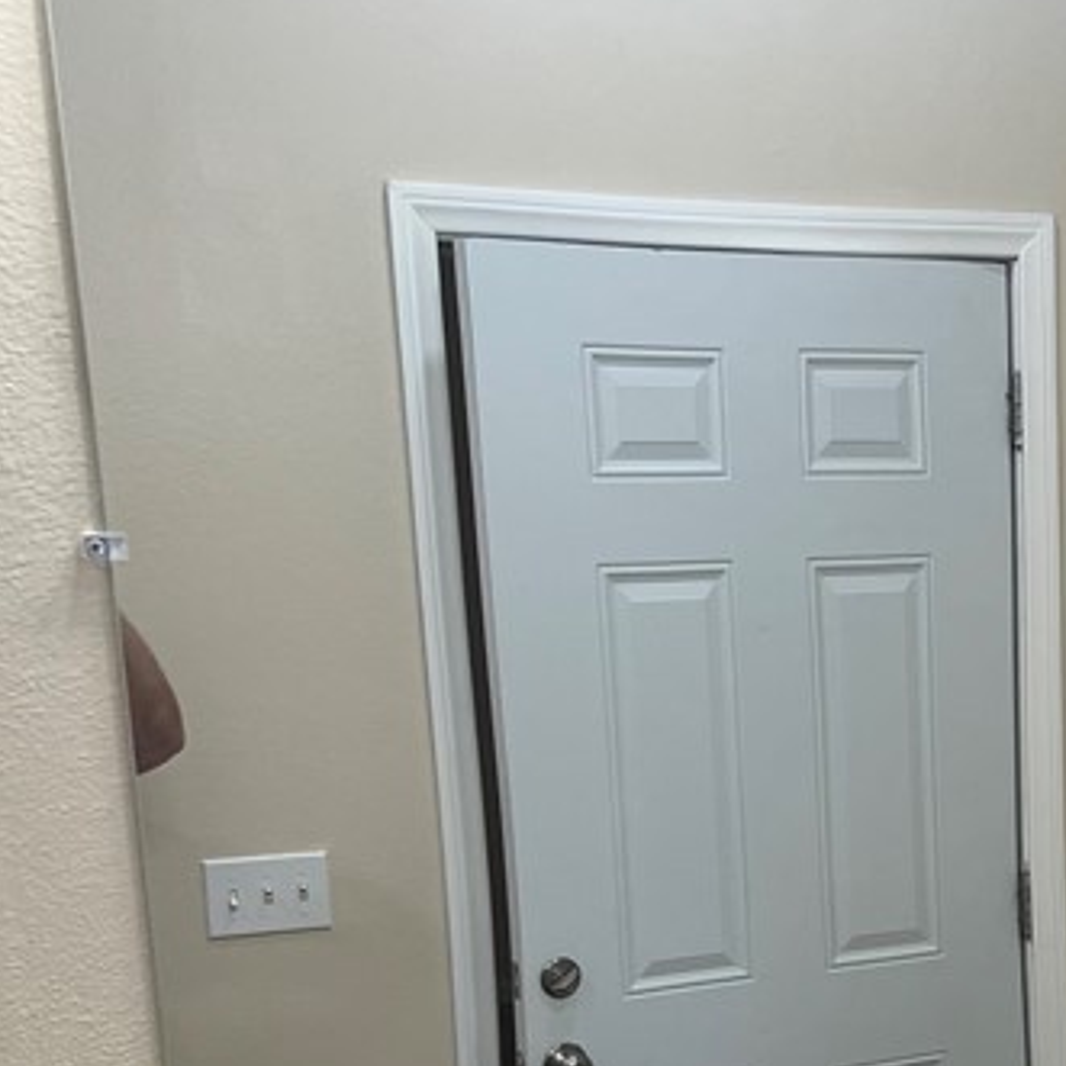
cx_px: 1262
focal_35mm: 71
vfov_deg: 23.1
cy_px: 1111
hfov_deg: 22.5
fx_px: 2474
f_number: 1.5
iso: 50
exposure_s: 1/120
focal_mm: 5.7
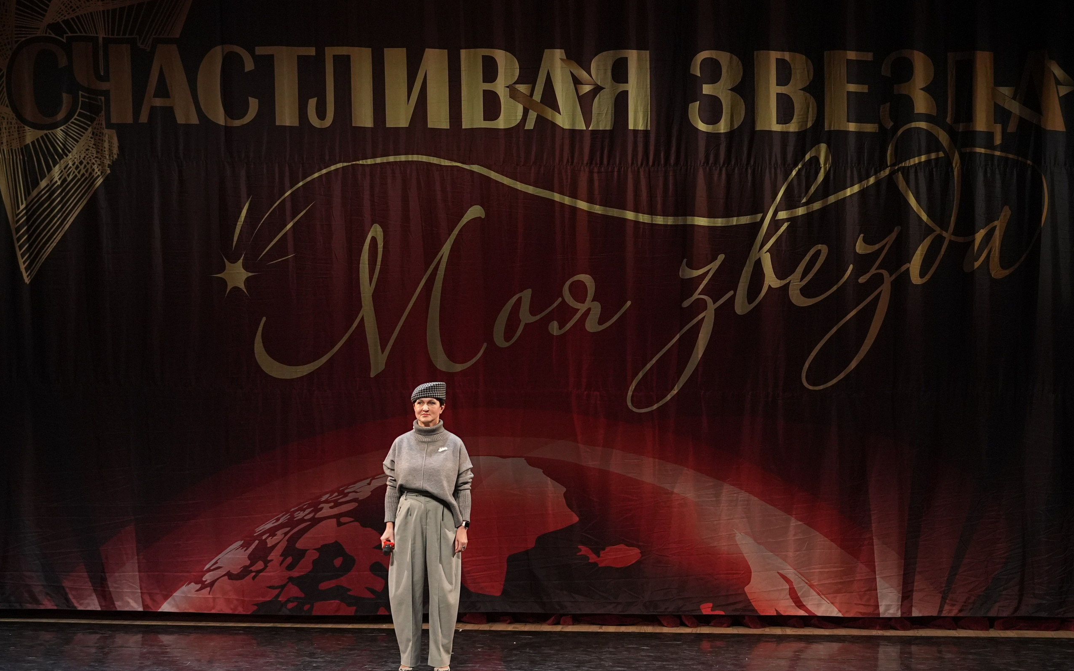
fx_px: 3161
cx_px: 541
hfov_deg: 19.3
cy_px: 340
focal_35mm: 108
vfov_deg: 12.1
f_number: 2.8
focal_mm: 70
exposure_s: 1/400
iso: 2500
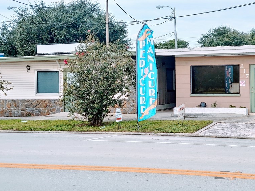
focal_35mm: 74
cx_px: 157
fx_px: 545
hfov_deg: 26.3
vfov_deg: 19.9
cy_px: 88
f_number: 2.4
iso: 50
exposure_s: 1/151
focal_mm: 5.88
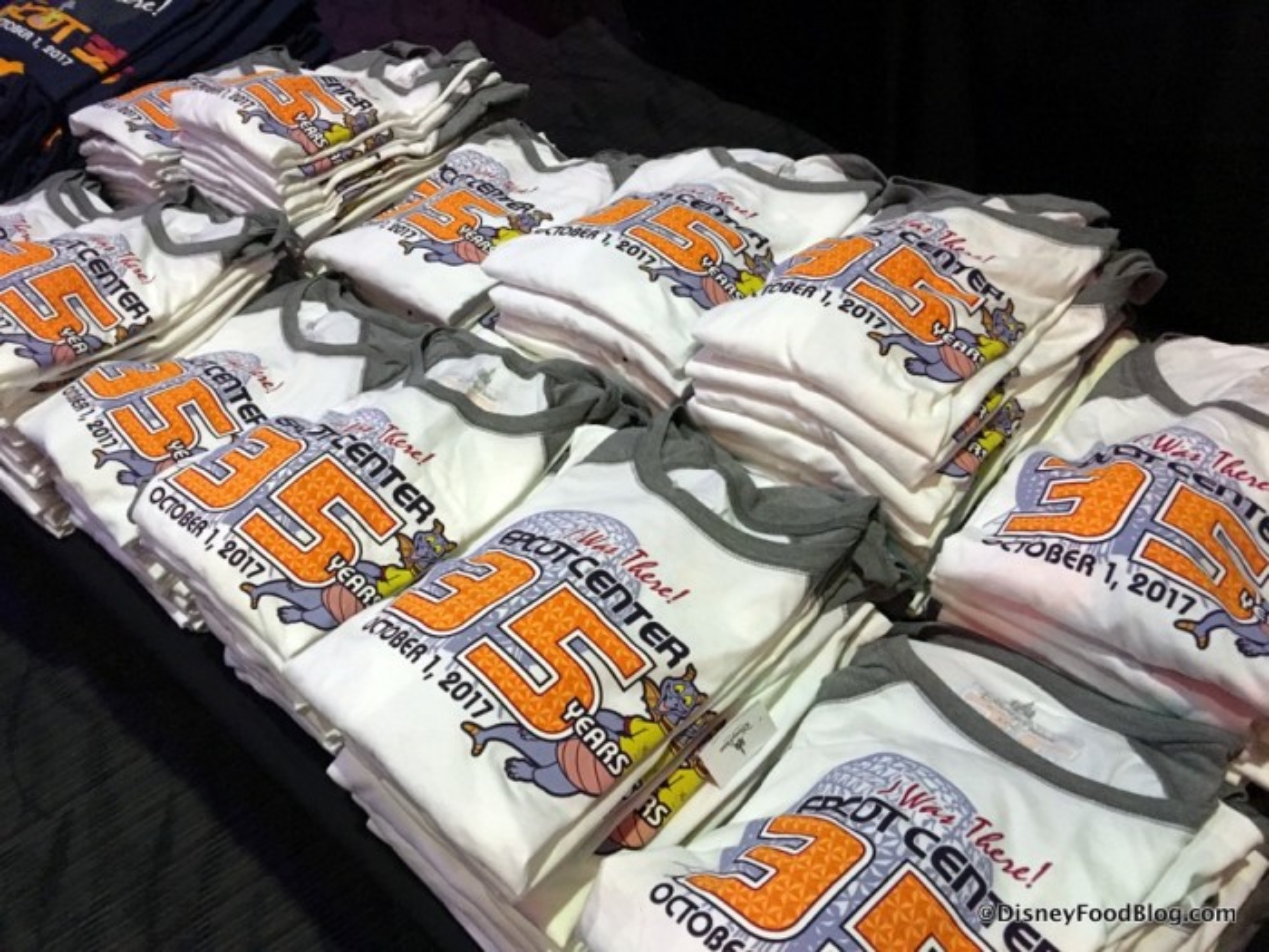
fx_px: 1063
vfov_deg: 48.2
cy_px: 476
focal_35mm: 29
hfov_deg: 61.7
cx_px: 634
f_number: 2.2
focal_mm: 4.15
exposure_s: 1/4
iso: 80
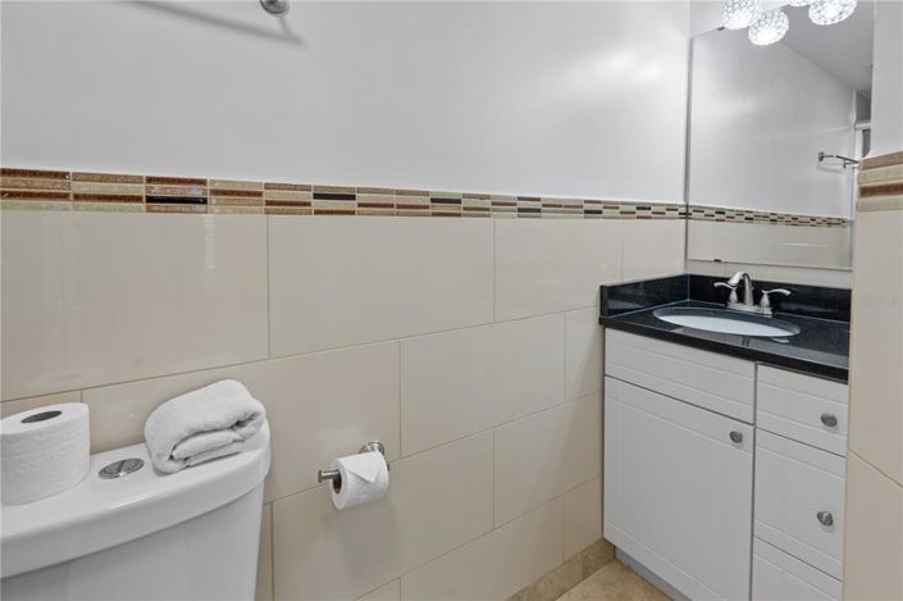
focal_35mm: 16
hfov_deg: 96.8
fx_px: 401
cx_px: 452
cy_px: 300
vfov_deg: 73.7
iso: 320
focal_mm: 16
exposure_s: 1/8
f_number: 8
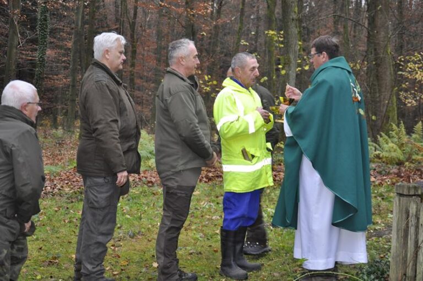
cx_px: 212
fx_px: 616
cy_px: 140
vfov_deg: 25.7
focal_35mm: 52
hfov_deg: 37.9
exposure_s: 1/60
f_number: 4.5
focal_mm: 35
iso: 800
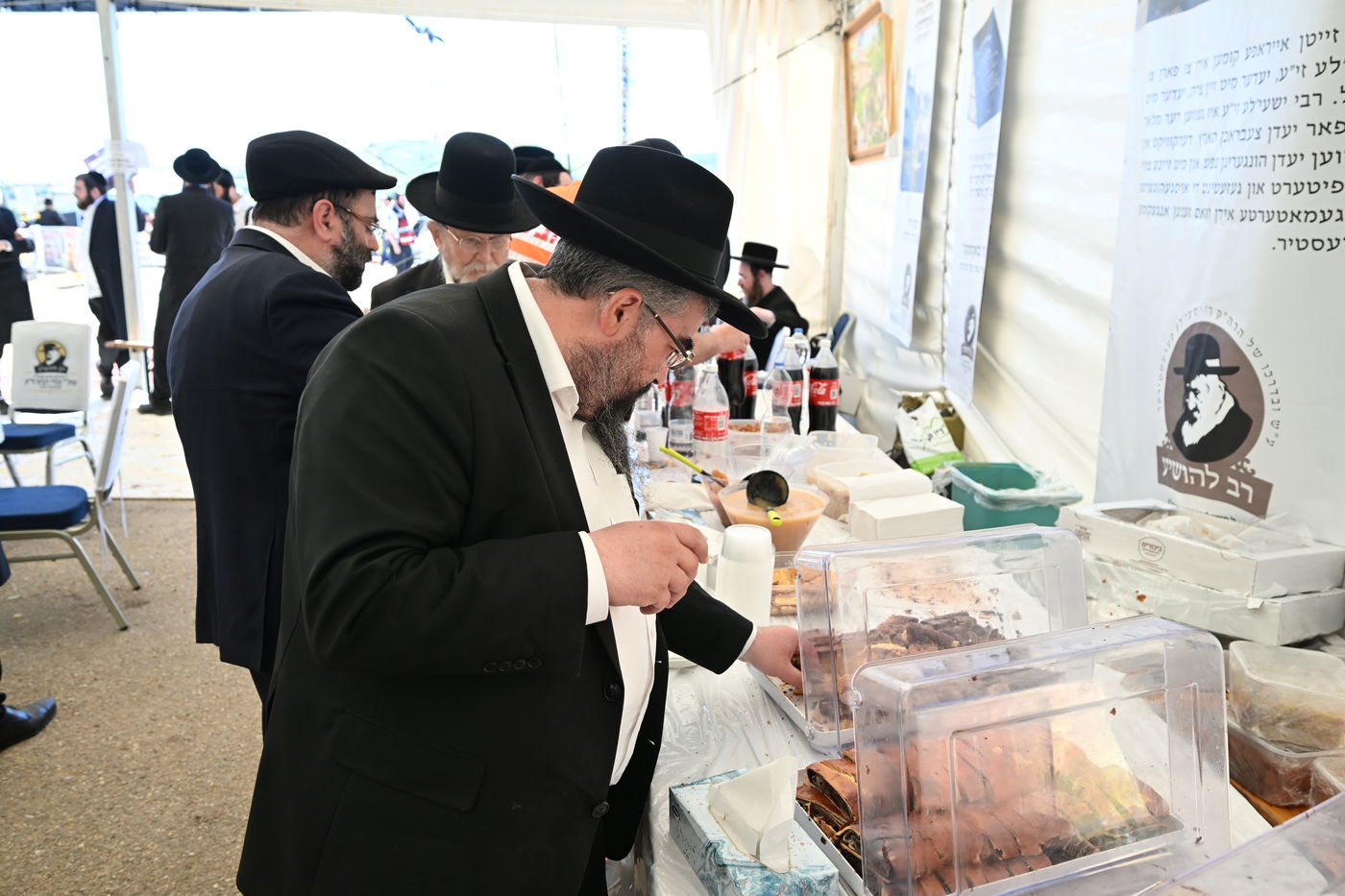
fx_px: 971
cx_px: 672
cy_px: 448
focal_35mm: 26
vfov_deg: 49.5
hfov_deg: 69.4
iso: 320
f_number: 5
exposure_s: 1/200
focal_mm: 26
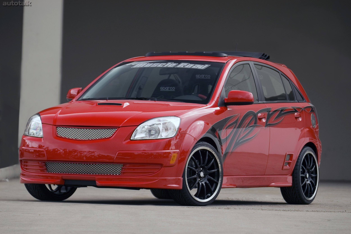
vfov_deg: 6.8
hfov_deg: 10.2
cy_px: 117
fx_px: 1973
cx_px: 176
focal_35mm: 202
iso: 200
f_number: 2.8
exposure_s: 1/125
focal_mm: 135
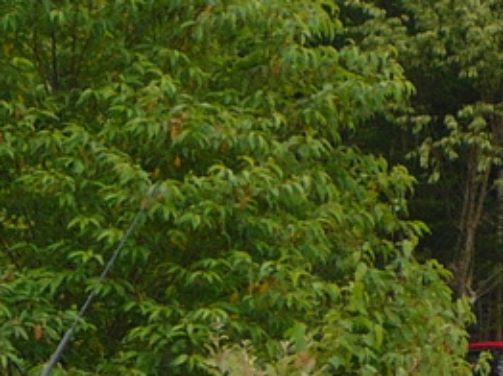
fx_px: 4878
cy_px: 698
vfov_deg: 4.4
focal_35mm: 336
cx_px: -657
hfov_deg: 5.7
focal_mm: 9.1
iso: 100
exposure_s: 1/320
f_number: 3.5
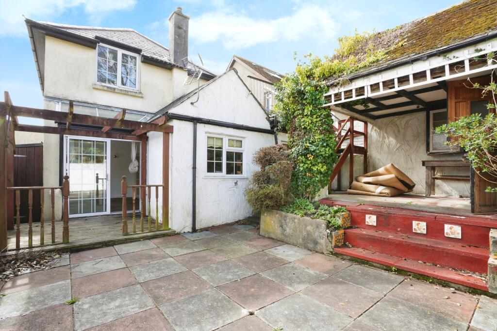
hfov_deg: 96.7
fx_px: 221
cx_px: 248
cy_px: 166
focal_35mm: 16
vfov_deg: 73.8
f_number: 9
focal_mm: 16
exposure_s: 1/200
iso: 800
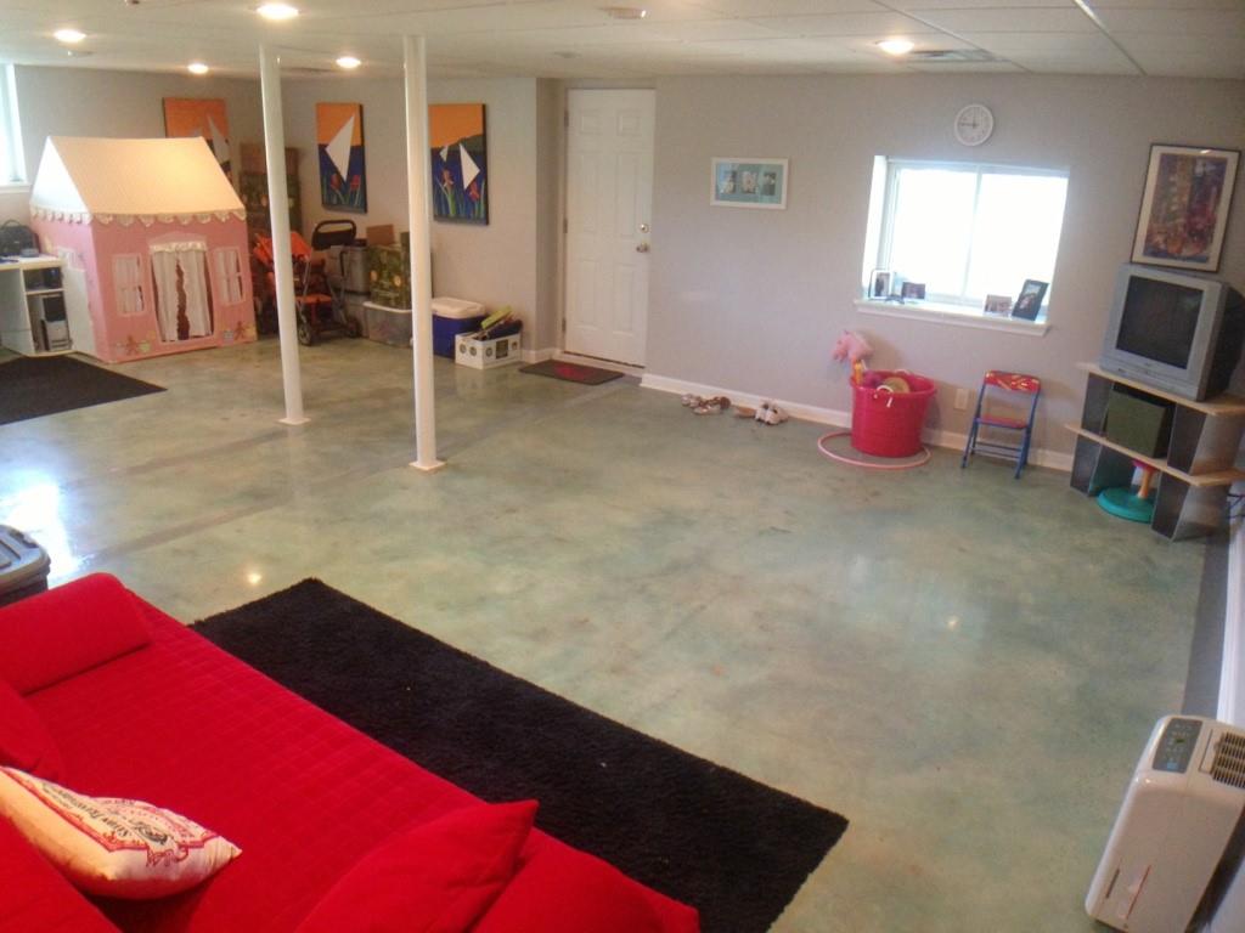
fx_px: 1187
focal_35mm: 33
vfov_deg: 42.9
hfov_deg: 55.4
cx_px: 622
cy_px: 466
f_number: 2.4
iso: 250
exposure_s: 1/20
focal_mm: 4.13
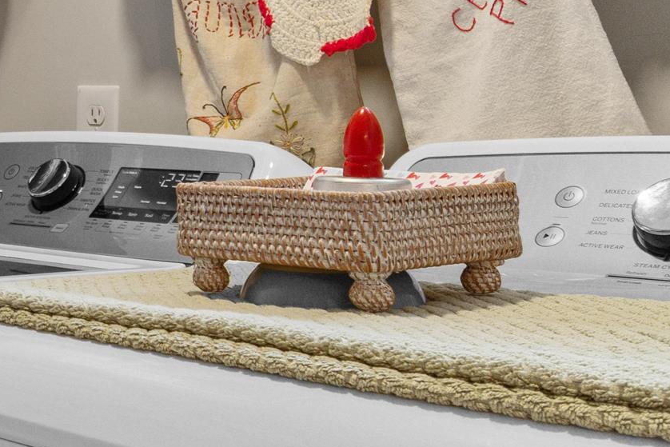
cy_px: 113
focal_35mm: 77
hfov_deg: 21.5
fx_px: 1433
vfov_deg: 17.6
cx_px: -365
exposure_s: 1/6
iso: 100
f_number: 5
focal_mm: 14
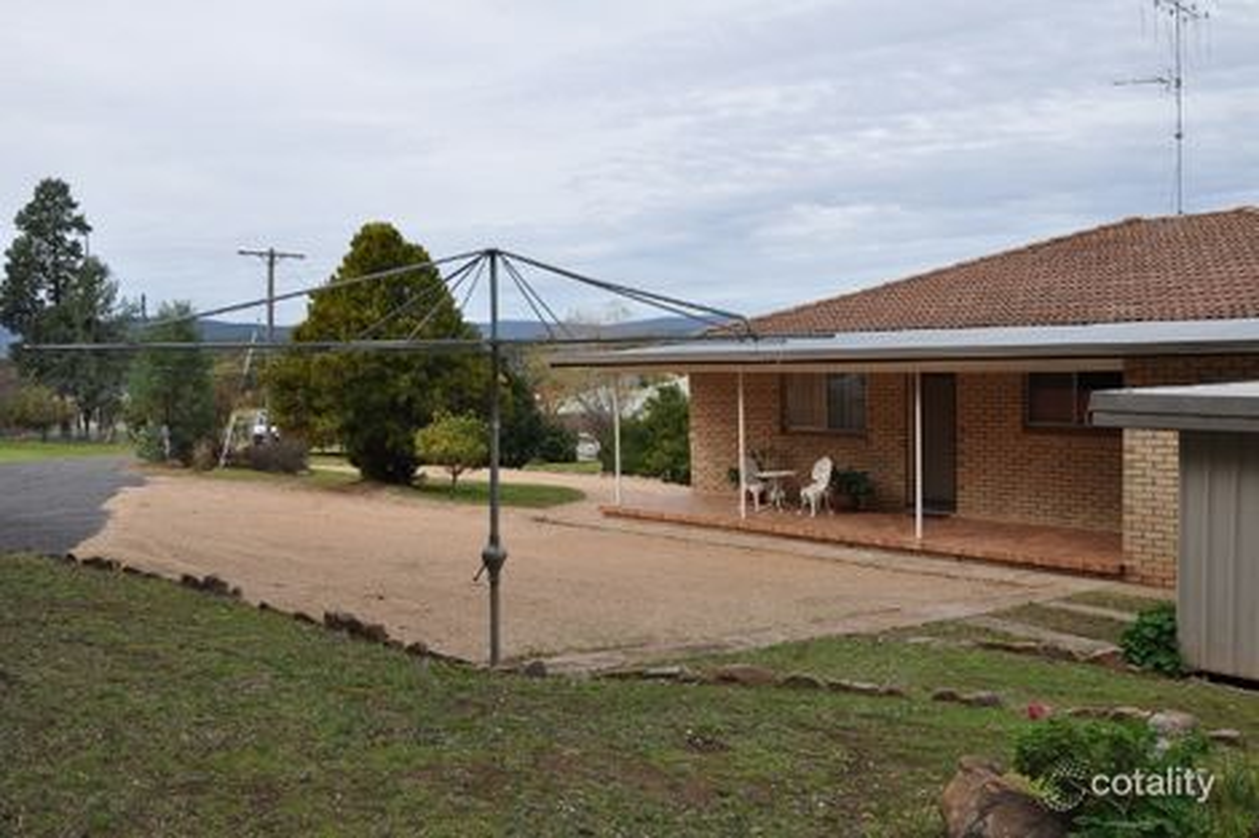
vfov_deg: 39.9
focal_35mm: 33
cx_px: 630
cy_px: 419
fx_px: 1154
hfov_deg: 57.2
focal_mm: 22
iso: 200
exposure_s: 1/200
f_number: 10
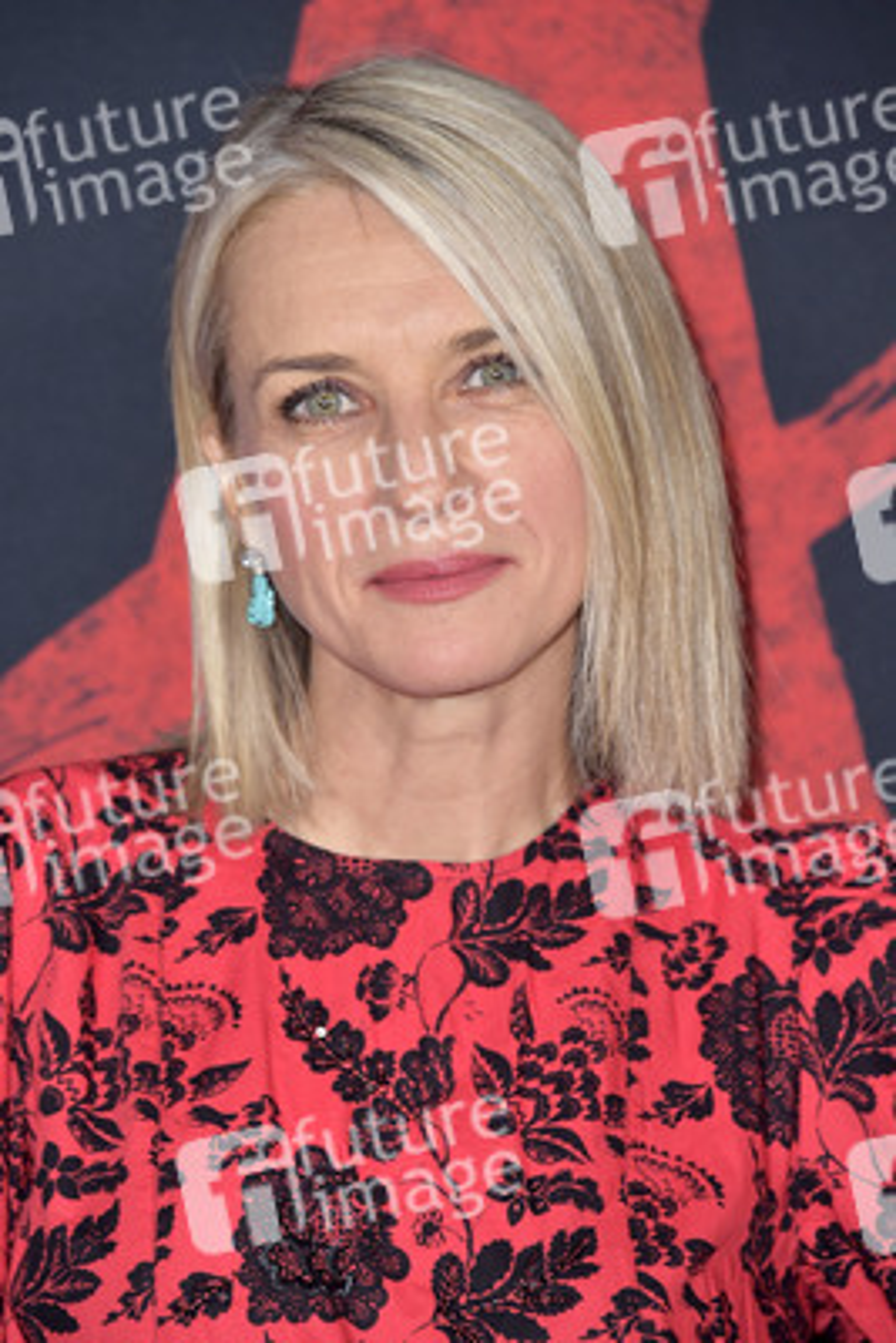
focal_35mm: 250
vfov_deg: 8.2
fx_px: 9325
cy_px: 672
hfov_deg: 5.5
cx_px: 448
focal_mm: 250
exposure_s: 1/250
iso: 400
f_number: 7.1
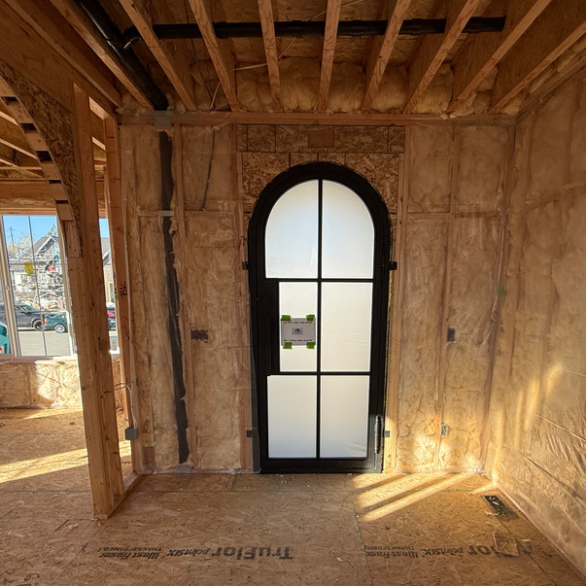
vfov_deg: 71.1
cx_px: 309
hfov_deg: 72.1
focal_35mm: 21
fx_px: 402
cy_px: 363
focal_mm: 2.22
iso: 50
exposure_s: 1/301
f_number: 2.2
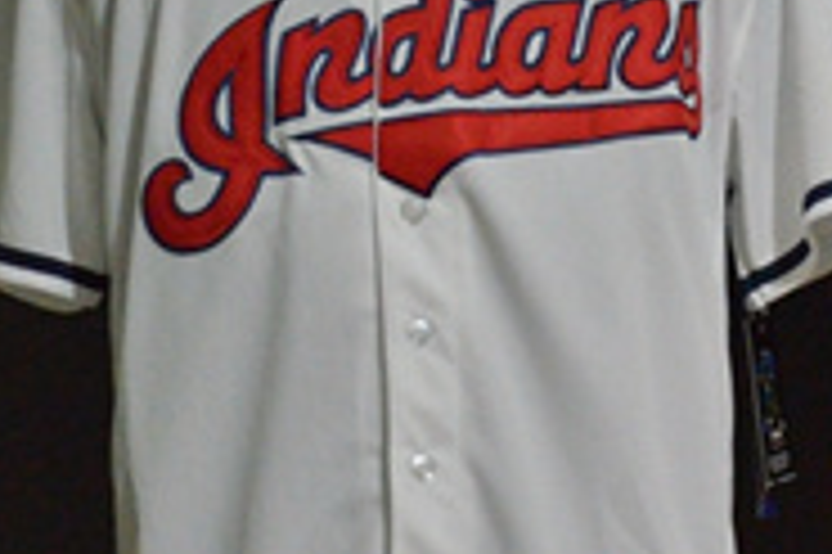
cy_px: 214
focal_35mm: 202
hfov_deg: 10.1
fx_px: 4664
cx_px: 792
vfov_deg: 6.8
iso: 4000
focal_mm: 50
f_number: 4.8
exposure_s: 1/100
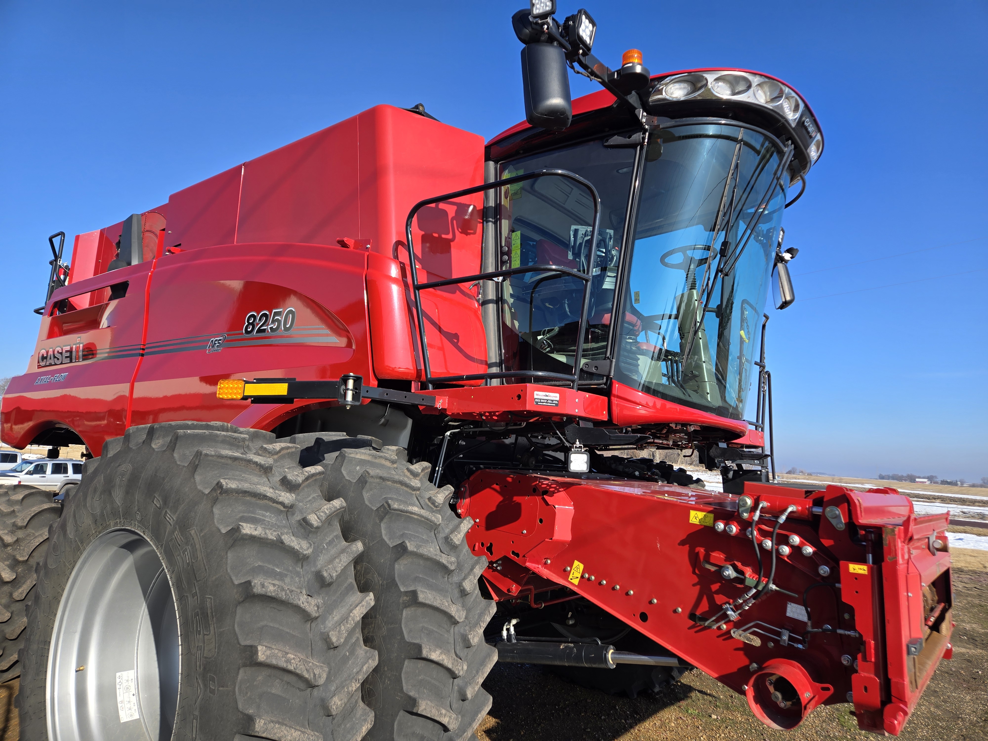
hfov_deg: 73.9
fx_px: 656
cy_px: 370
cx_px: 494
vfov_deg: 58.9
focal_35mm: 23
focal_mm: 5.4
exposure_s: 1/1387
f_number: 1.8
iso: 25
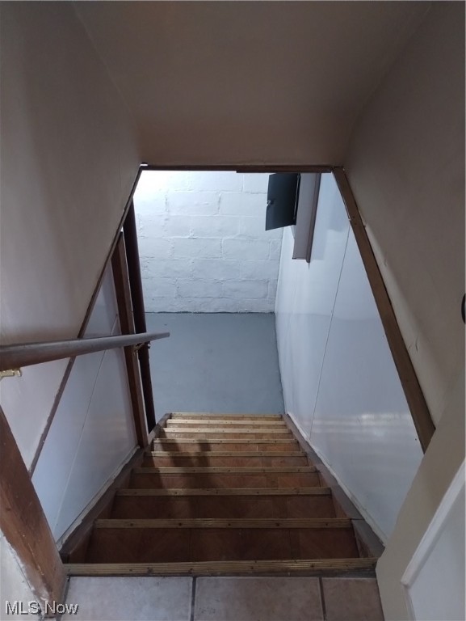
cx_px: 233
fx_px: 502
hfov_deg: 49.8
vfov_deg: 63.4
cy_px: 310
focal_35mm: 28
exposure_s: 1/20
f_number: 1.8
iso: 3106
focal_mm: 4.27
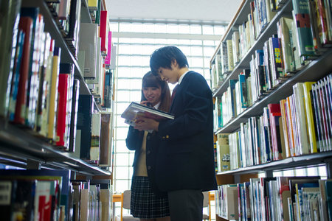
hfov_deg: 54.4
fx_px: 323
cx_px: 166
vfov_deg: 37.9
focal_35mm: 35
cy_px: 110
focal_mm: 35
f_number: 2.8
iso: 500
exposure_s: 1/125
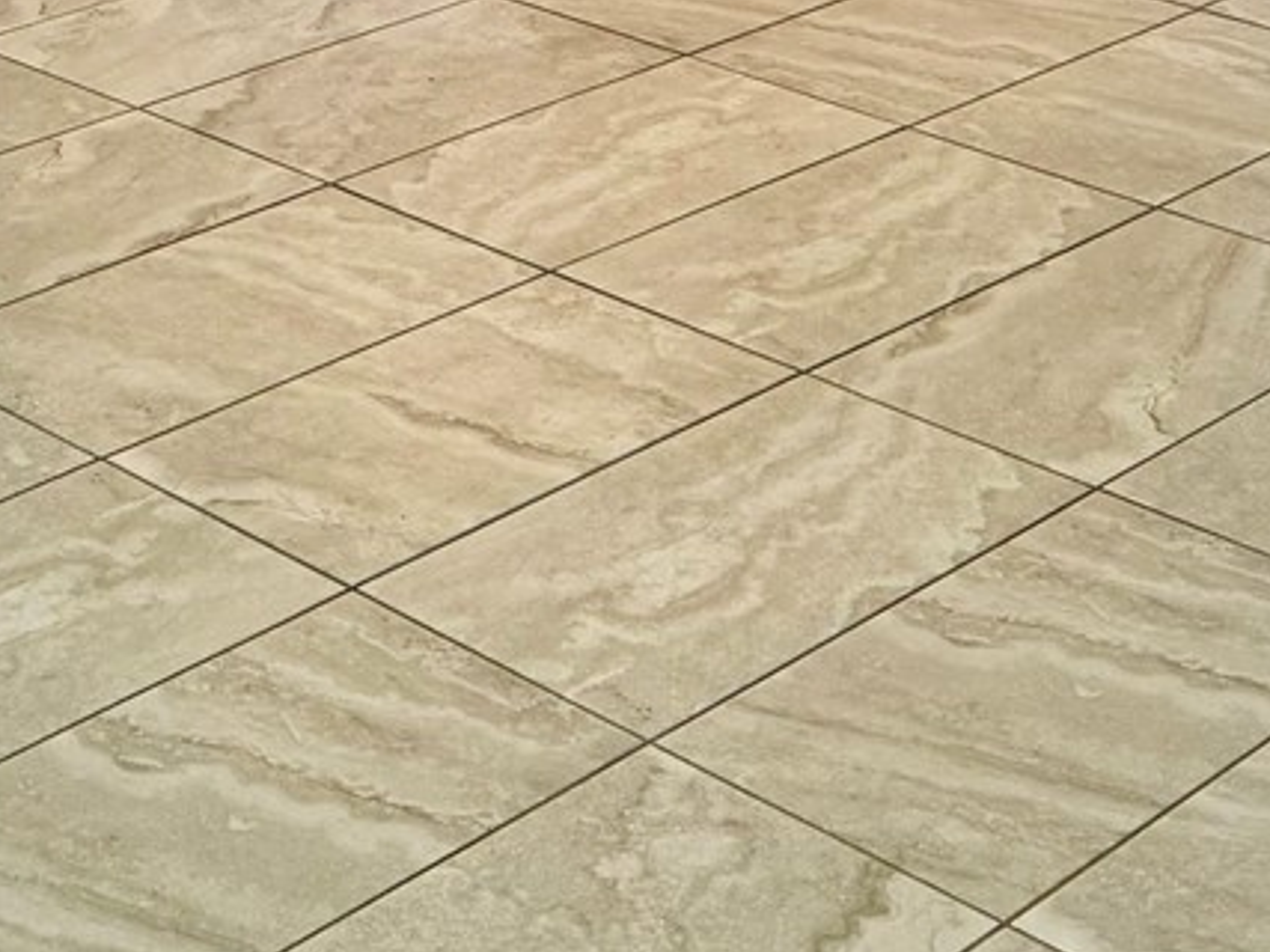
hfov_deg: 21.1
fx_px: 3301
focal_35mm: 90
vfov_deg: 14.6
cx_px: 15
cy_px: -708
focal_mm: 6.76
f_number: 1.78
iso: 160
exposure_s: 1/120
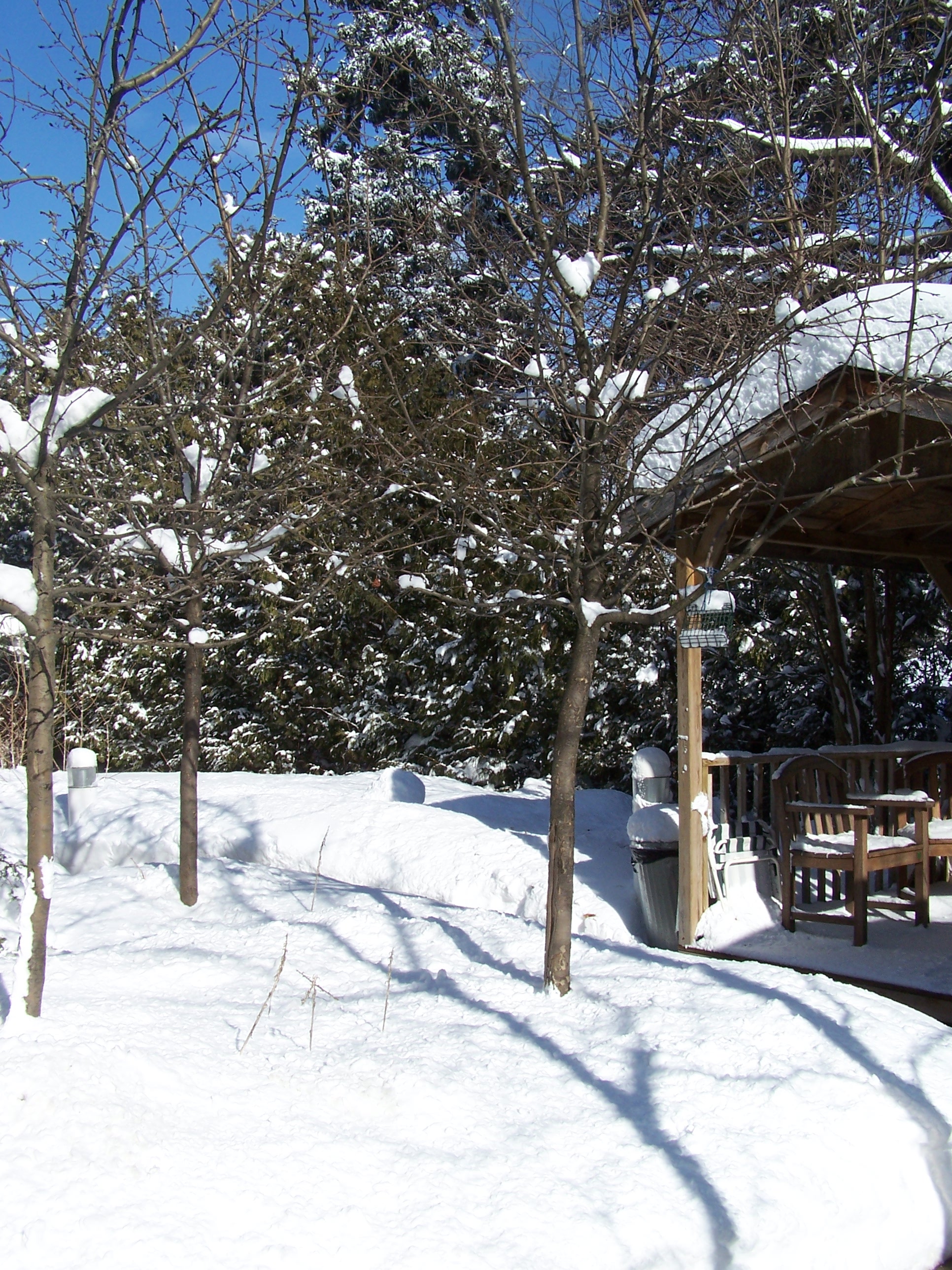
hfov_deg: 37.7
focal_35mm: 38
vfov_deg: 49.0
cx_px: 476
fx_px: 1393
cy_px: 635
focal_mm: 6.3
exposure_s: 1/500
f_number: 5.6
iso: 80
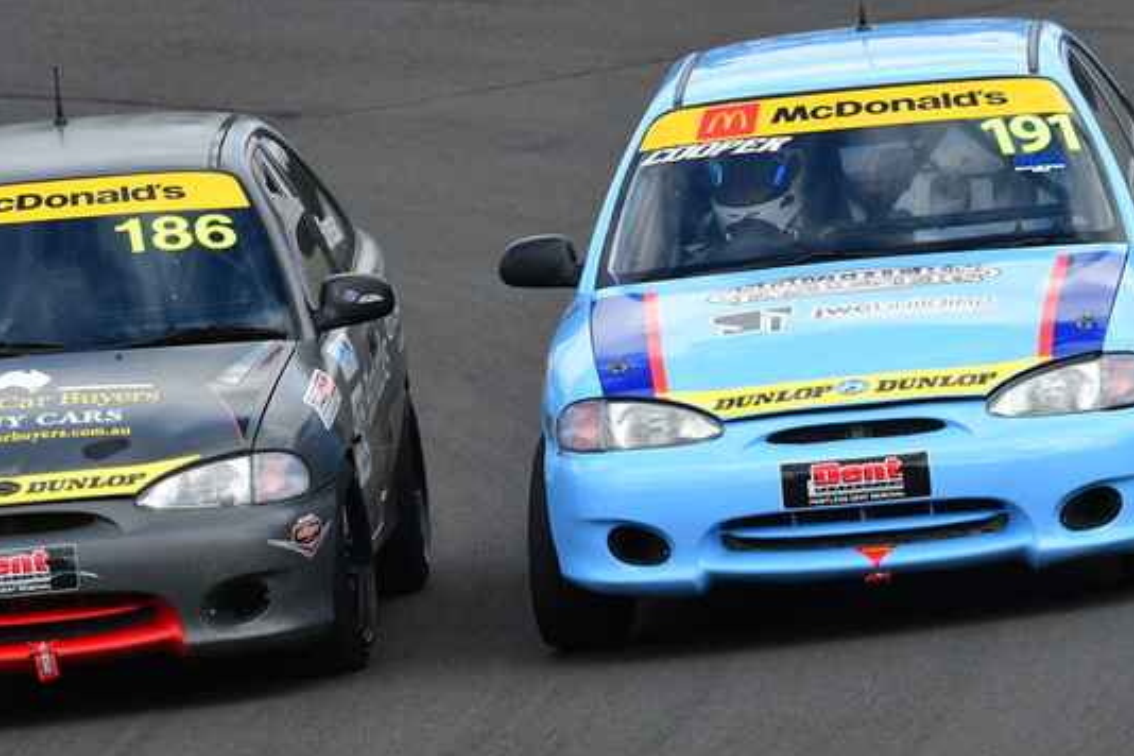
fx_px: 19119
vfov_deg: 2.3
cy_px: 427
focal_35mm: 607
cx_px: 811
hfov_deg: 3.4
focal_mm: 270
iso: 640
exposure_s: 1/640
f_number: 10
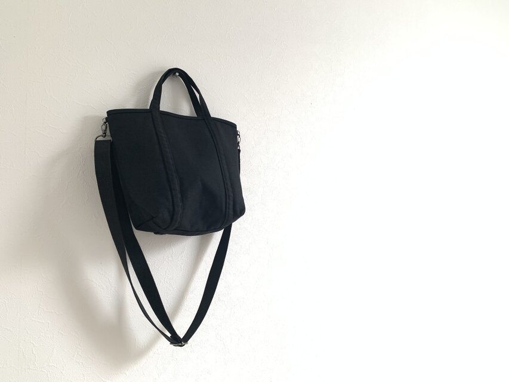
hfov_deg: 67.3
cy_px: 191
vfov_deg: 53.1
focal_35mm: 26
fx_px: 382
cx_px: 254
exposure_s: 1/121
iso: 80
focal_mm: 4.25
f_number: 1.8
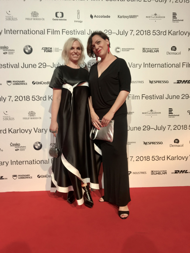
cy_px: 126
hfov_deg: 49.8
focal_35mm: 28
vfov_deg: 63.4
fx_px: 205
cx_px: 95
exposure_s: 1/50
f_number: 1.8
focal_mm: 3.99
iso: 32
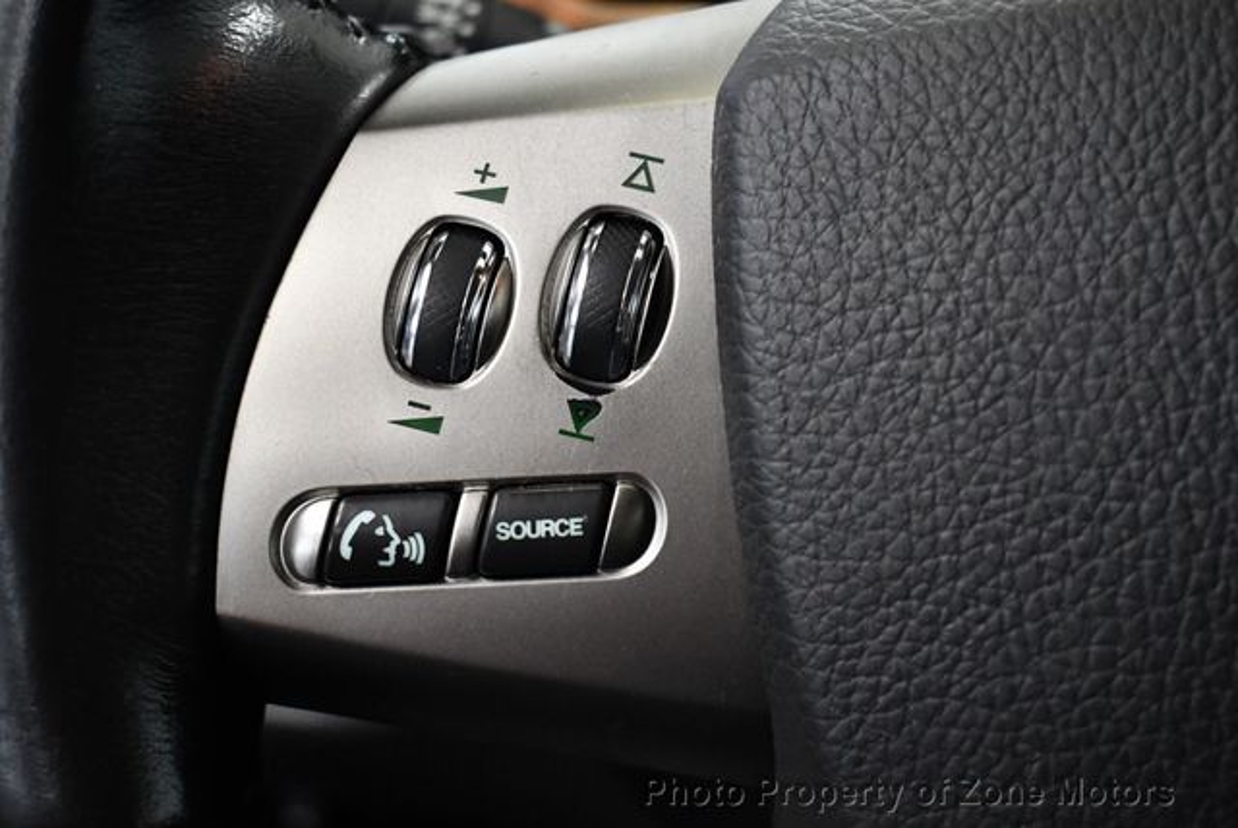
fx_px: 2134
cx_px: 619
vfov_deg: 22.0
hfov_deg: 32.4
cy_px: 414
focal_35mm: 62
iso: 3200
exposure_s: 1/125
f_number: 4.2
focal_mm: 31
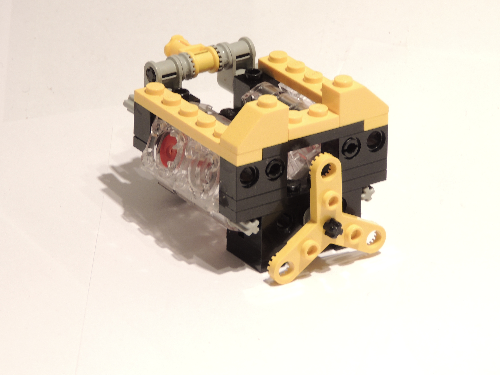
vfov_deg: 6.1
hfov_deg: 8.1
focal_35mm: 244
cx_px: 208
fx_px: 3524
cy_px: 141
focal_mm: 33
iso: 100
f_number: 4.6
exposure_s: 1/2.5
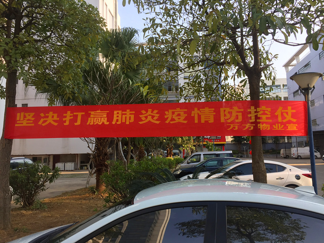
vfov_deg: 48.2
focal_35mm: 29
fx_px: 271
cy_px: 122
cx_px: 162
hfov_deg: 61.7
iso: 32
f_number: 2.2
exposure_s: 1/501
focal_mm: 4.15
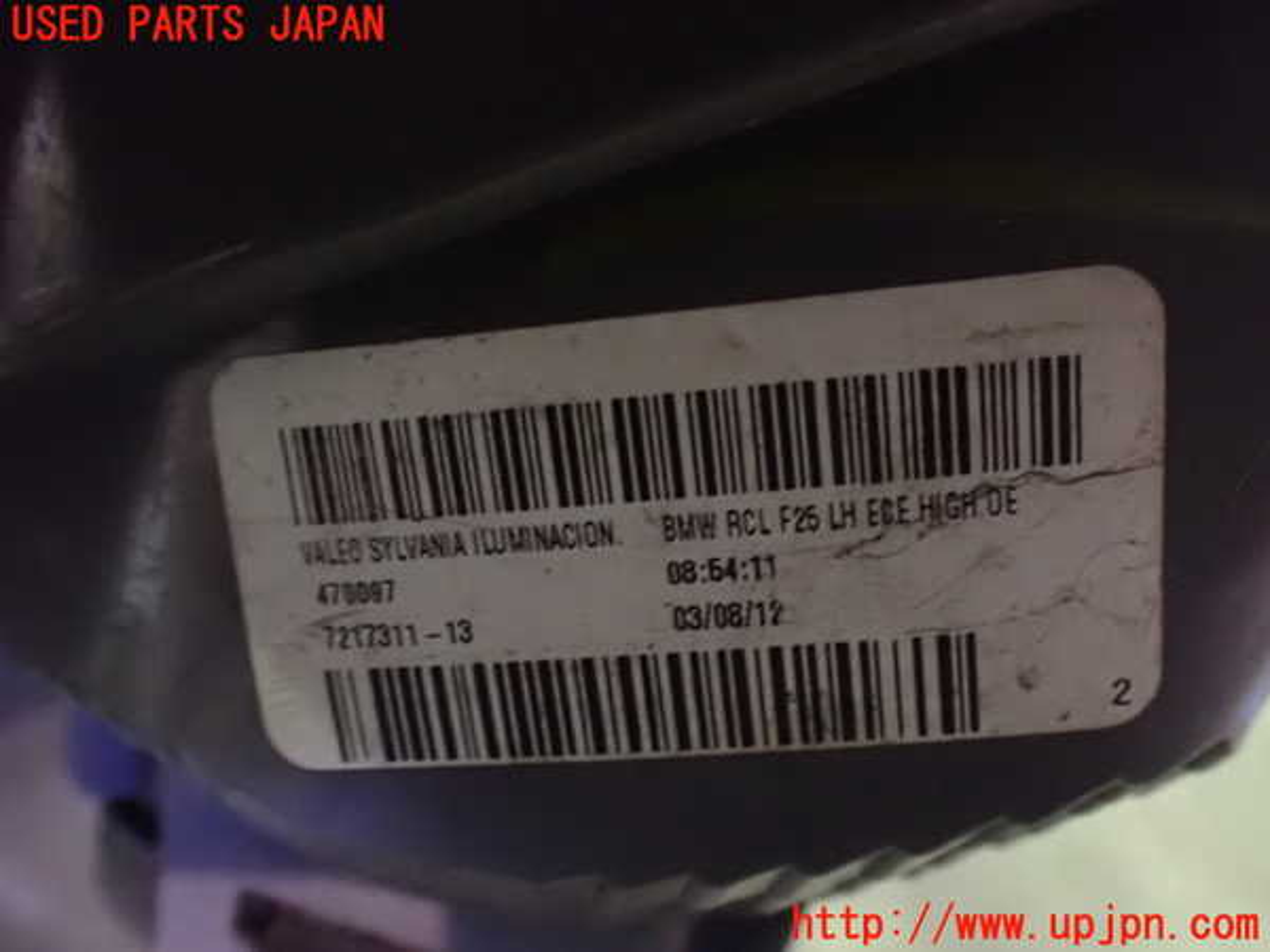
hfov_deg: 60.0
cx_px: 635
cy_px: 476
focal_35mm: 30
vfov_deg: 46.8
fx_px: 1101
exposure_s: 1/15
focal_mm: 5.4
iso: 1600
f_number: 2.3
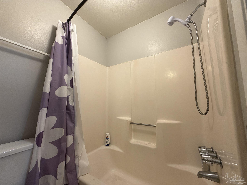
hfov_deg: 102.1
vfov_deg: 85.7
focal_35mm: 14
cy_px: 92
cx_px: 124
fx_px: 100
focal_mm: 2.22
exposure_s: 1/60
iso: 320
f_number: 2.2
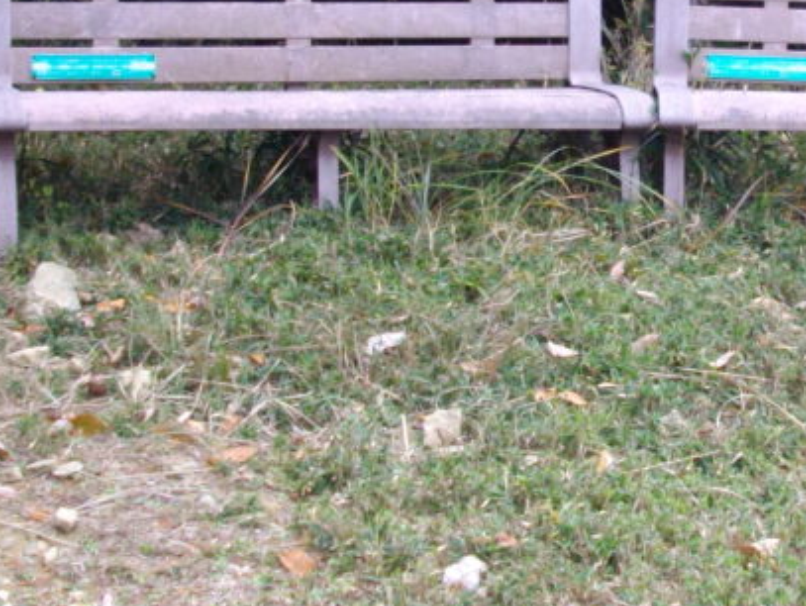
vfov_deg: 15.8
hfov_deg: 20.9
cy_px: 129
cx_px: 590
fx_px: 2167
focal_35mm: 93
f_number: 2.8
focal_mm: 6.2
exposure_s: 1/160
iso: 100
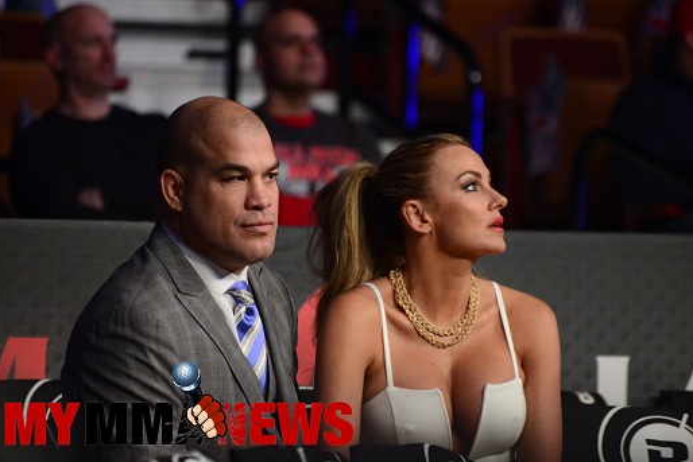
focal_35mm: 302
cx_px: 345
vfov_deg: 4.6
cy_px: 231
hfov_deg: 6.8
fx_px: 5815
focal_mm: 300
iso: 4000
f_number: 5.6
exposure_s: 1/80
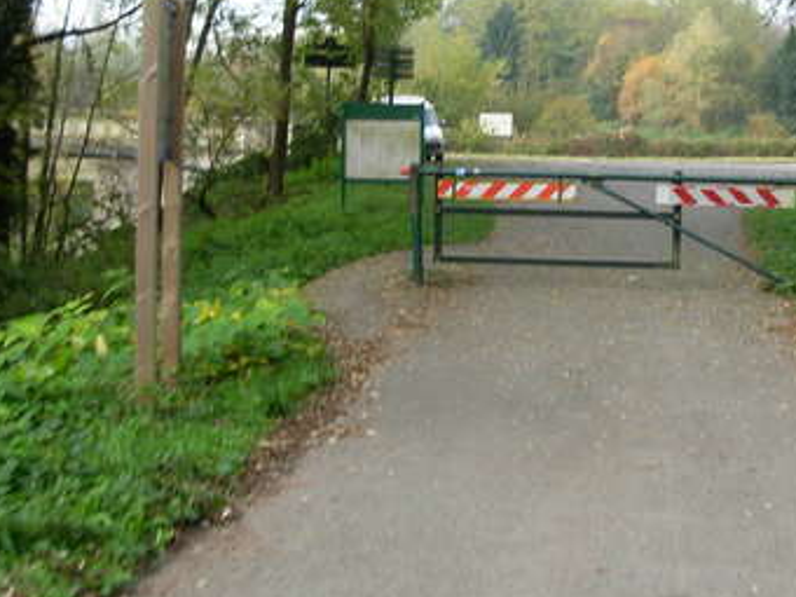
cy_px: 178
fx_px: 1541
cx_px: 541
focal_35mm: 67
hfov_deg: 28.7
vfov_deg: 21.8
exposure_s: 1/102
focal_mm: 6.3
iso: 79
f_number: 2.9
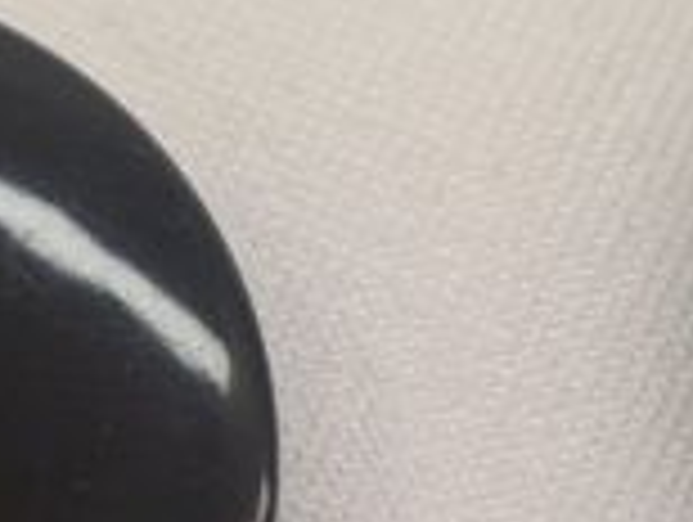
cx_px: 414
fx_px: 2707
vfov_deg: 10.9
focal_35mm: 135
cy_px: 477
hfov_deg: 14.6
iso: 50
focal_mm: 5.4
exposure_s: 1/208
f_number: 1.8
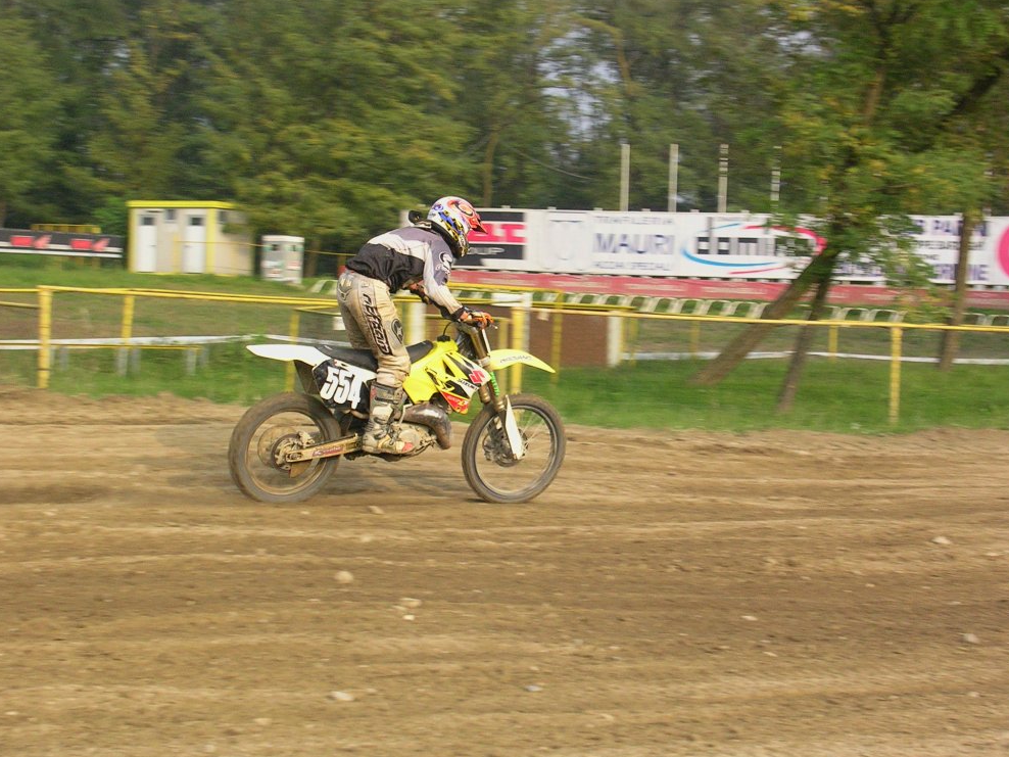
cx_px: 504
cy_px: 379
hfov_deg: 23.8
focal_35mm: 82
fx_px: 2390
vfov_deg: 18.0
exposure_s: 1/382
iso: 100
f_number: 4
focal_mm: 12.3
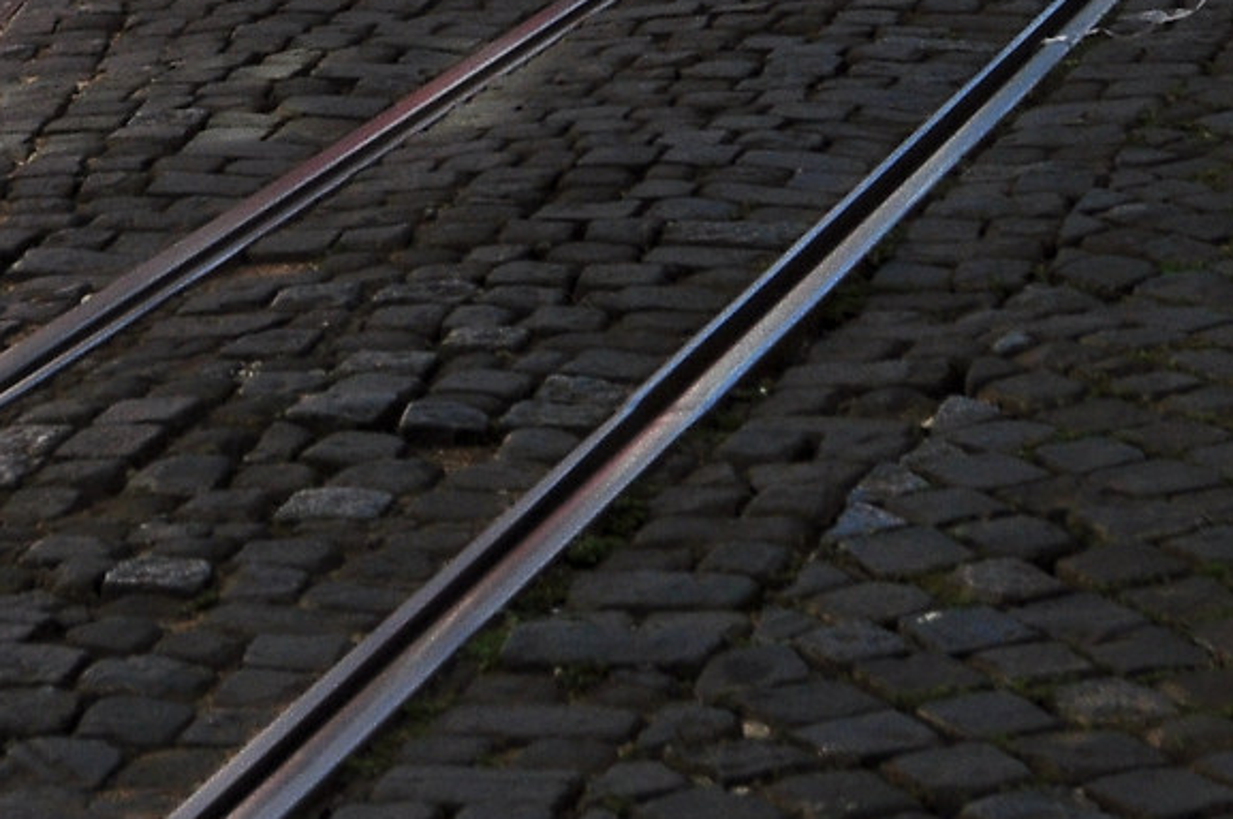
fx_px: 5338
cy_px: -686
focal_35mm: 156
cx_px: 118
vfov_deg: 8.4
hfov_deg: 13.1
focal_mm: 25
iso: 200
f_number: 8
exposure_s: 1/800
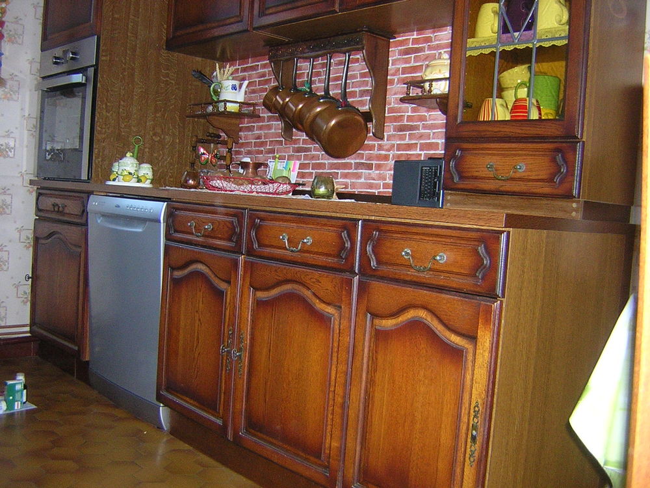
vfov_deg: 39.7
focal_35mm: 36
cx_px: 325
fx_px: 676
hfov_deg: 51.4
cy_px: 244
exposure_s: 1/60.1
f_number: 2.6
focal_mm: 4.7
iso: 400
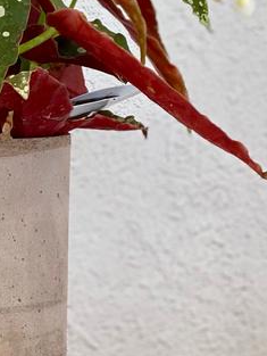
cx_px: -59
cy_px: 104
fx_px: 1747
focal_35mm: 170
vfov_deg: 11.6
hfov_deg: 8.6
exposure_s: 1/100
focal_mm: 6
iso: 80
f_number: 2
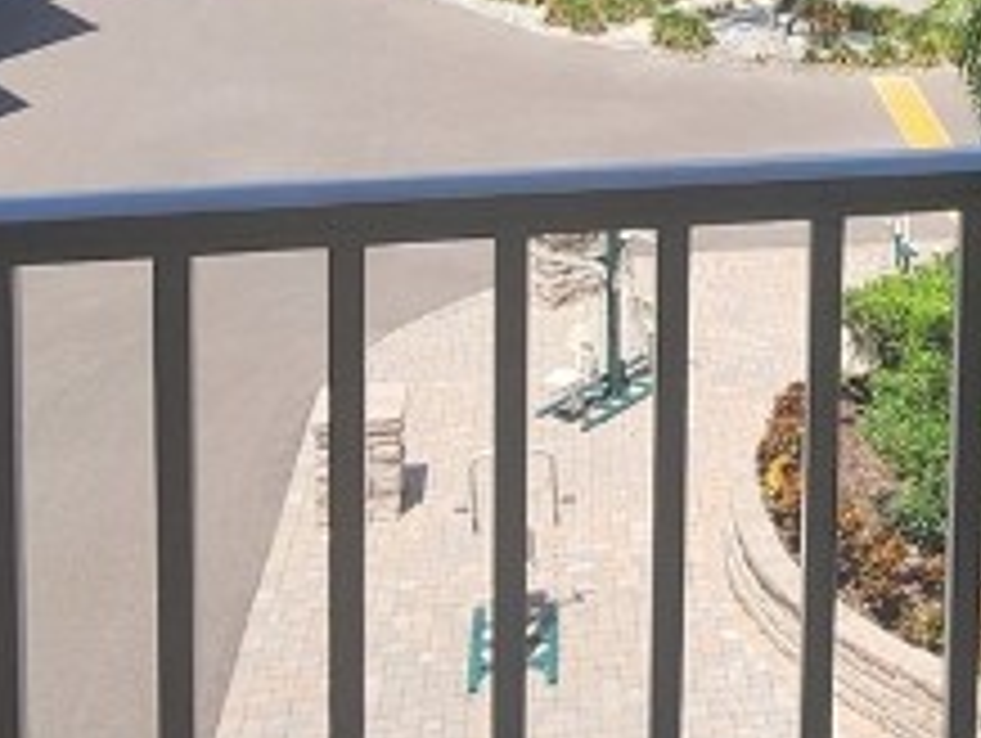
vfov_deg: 21.8
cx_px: 963
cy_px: -212
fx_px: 1731
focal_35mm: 61
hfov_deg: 29.7
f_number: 2.2
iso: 50
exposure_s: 1/1732
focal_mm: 2.2
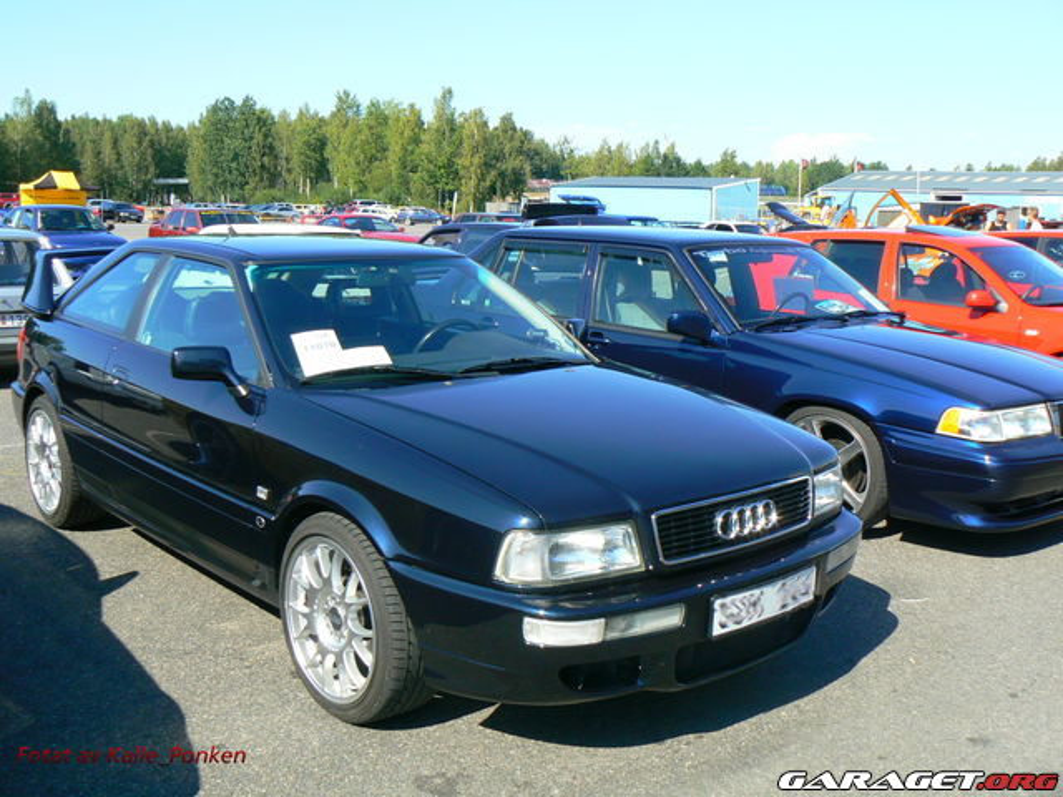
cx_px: 532
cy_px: 398
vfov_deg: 39.7
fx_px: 1106
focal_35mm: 36
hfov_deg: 51.4
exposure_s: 1/320
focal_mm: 6
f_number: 5.6
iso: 80
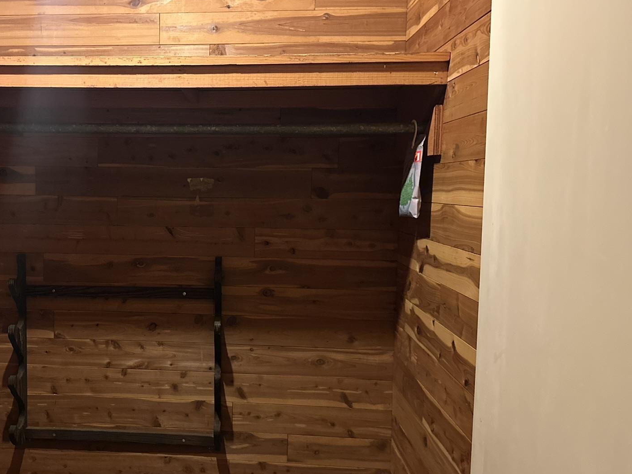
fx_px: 639
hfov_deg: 51.0
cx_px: 178
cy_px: 248
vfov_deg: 40.7
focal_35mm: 35
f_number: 1.78
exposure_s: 1/30
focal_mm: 6.86
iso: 1000
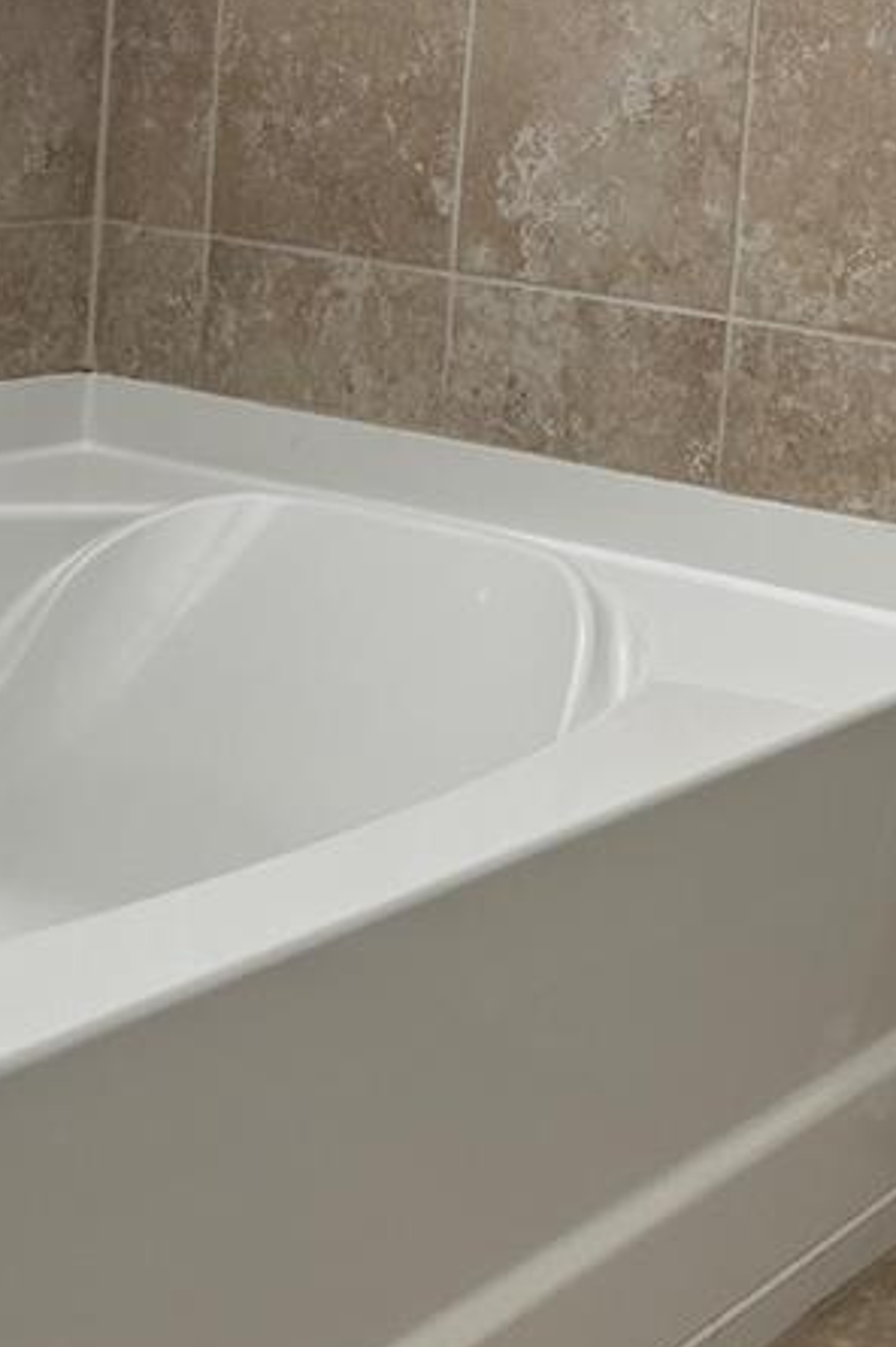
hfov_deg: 18.5
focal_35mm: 73
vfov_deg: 27.0
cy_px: 200
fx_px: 2729
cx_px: 708
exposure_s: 1/120
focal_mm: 5.1
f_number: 1.6
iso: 64
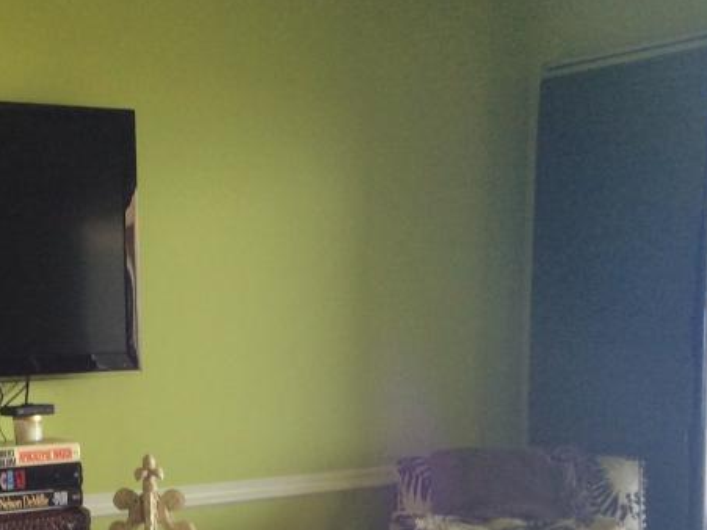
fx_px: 1531
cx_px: 124
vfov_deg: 19.1
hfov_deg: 25.5
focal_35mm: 75
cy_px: 518
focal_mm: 3.3
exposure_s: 1/24
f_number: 2.4
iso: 50
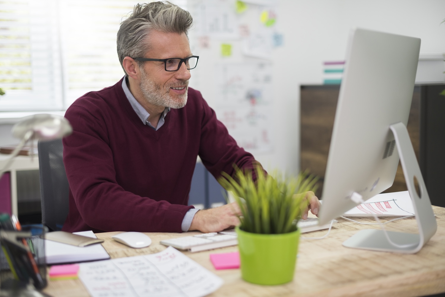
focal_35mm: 50
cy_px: 148
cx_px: 222
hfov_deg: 39.6
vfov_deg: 27.0
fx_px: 618
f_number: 2
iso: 160
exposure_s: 1/125
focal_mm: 50
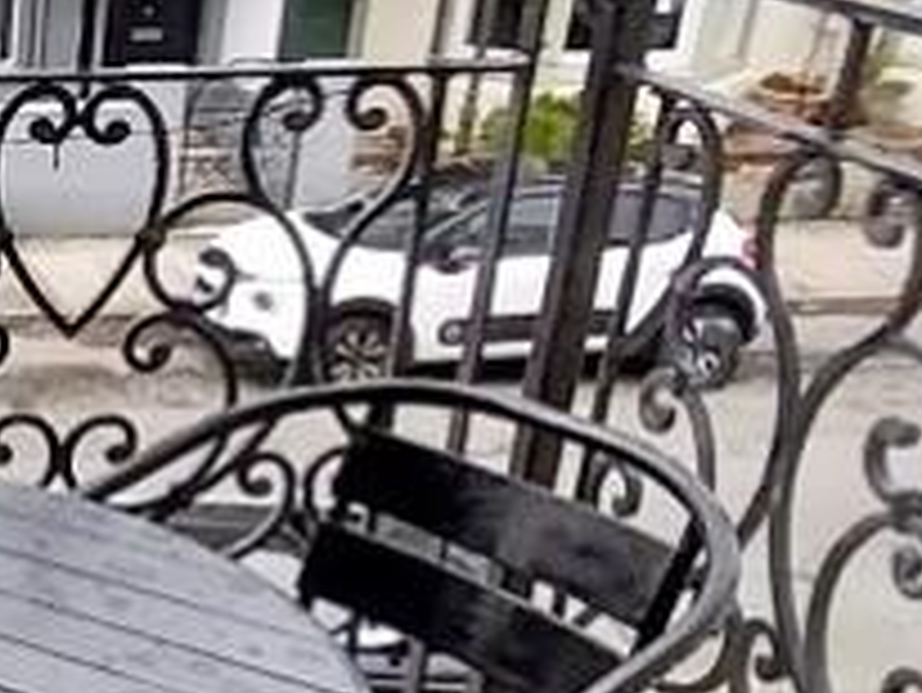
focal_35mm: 65
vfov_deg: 22.5
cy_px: 486
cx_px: -306
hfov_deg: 25.3
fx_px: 1732
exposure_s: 1/376
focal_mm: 1.13
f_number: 2.2
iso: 64
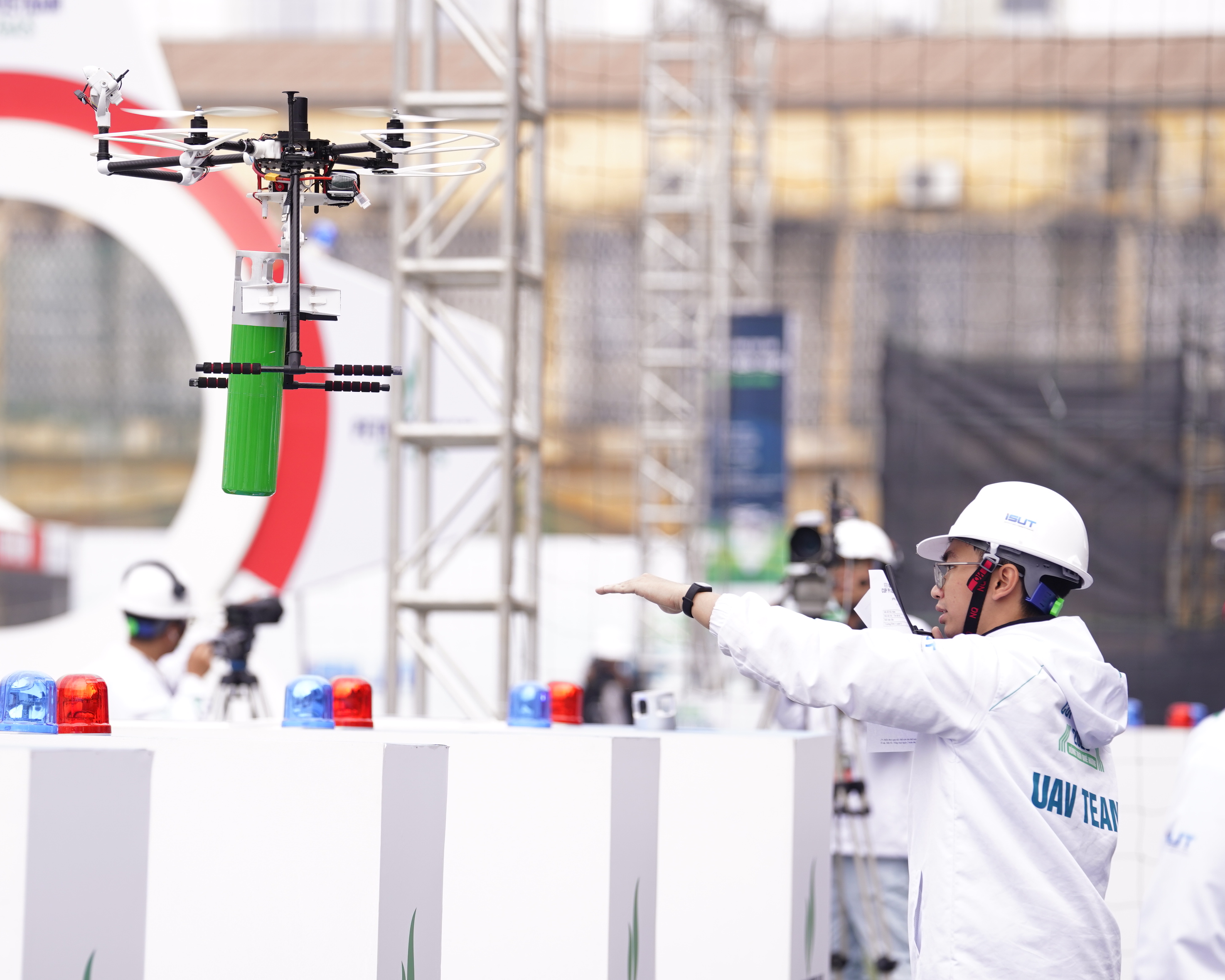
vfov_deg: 7.8
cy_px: 500
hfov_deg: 9.8
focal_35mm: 198
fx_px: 7178
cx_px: 487
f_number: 3.5
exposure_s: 1/800
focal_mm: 158
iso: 320
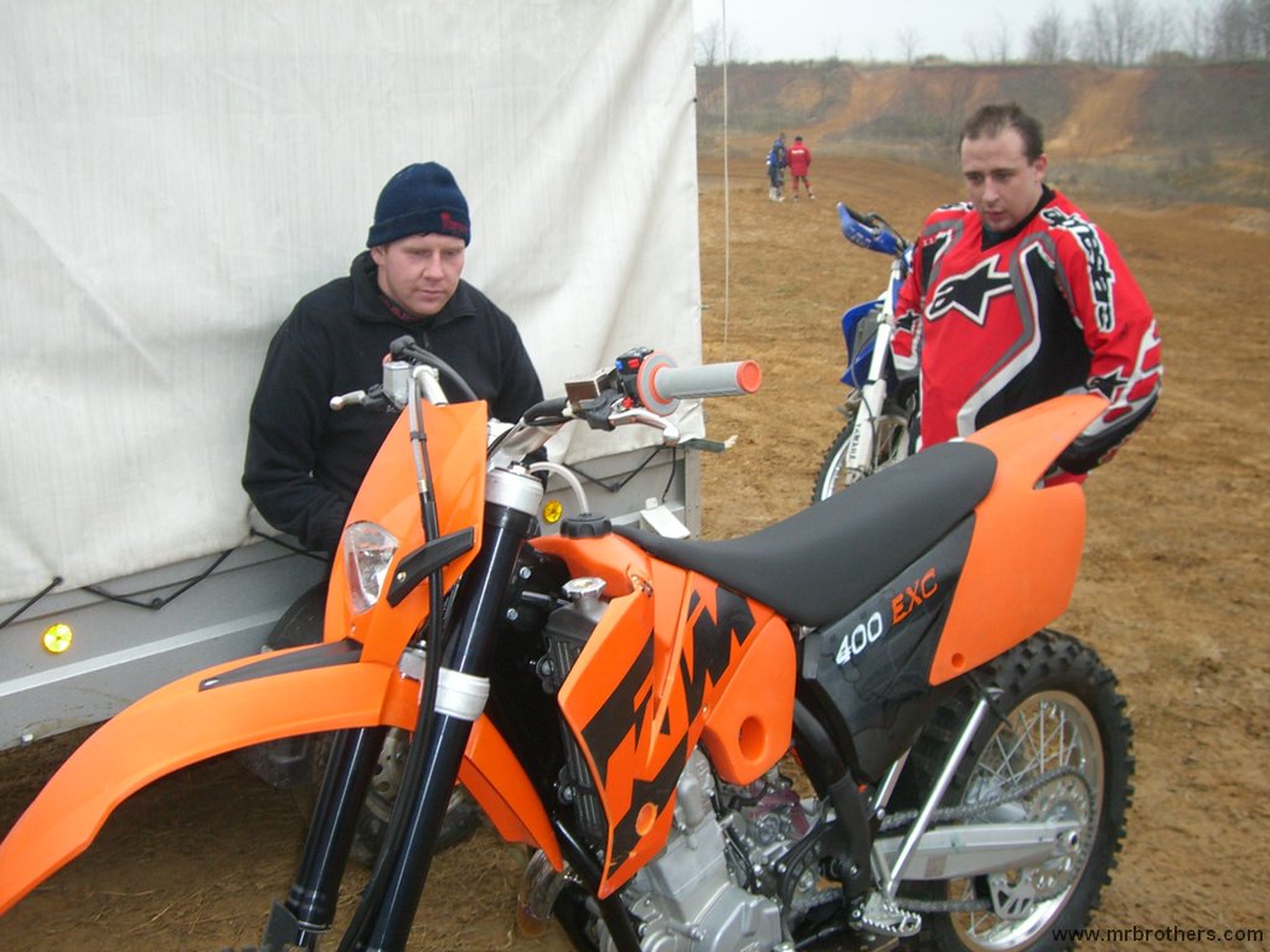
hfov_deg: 49.0
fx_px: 1394
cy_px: 476
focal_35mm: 38
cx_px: 635
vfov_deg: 37.7
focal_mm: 6.2
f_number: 2.7
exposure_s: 1/100
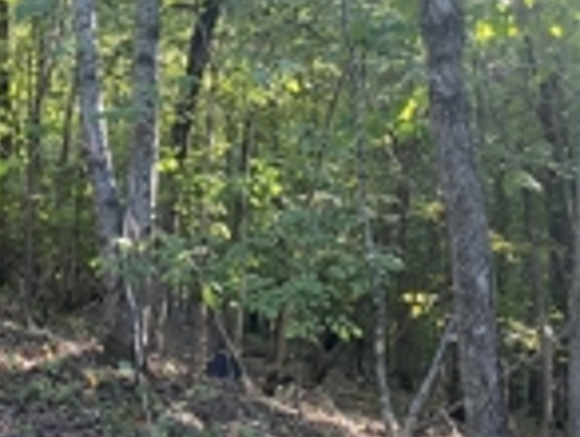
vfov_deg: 20.7
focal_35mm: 71
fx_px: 1192
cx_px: -119
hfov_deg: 24.7
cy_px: 123
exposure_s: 1/97
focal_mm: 4.25
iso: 125
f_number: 1.8
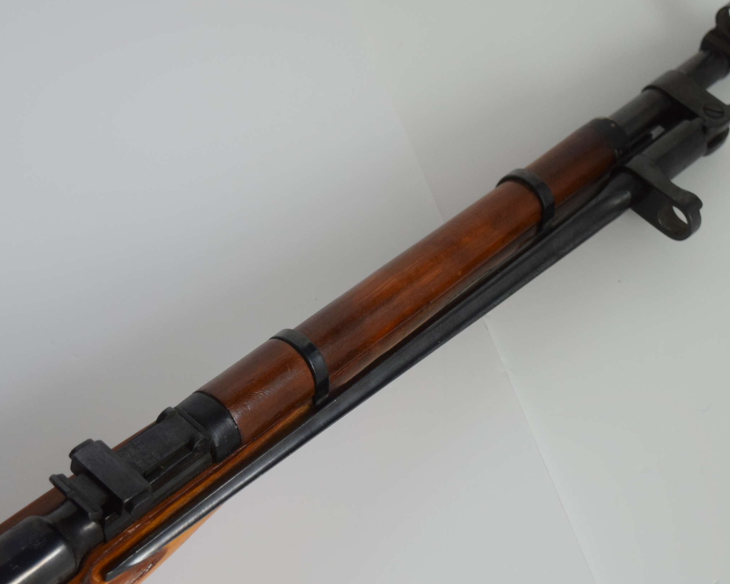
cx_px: 384
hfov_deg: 19.4
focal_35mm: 99
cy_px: 325
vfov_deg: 15.5
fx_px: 2139
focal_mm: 48
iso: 800
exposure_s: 1/125
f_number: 5.3
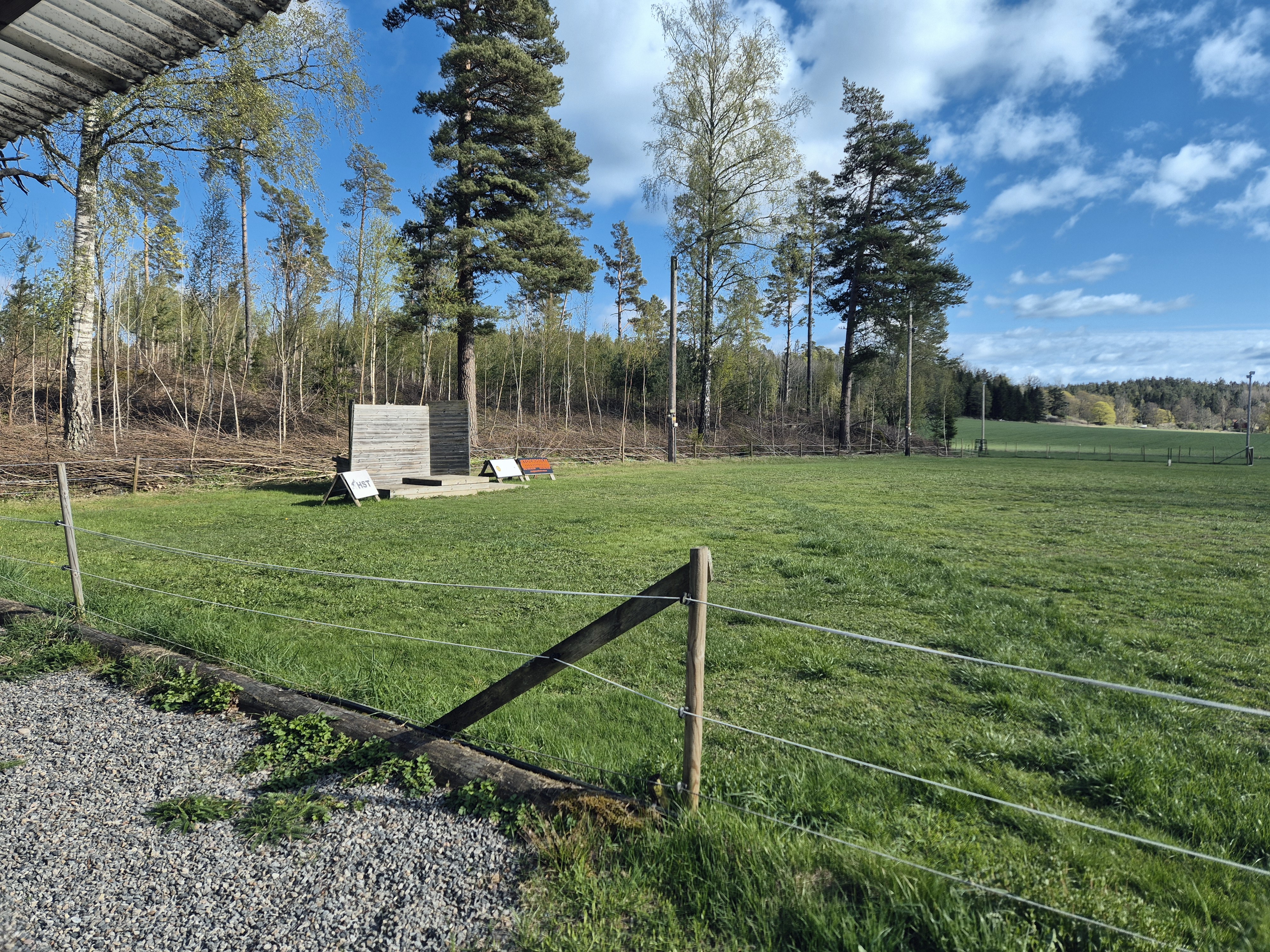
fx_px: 844
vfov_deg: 58.9
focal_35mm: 23
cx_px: 635
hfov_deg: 73.9
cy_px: 476
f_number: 1.8
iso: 25
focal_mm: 5.4
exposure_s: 1/1152
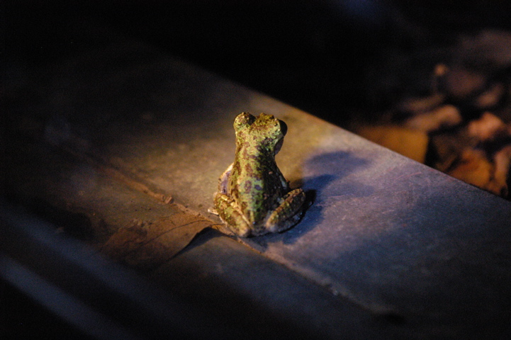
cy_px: 170
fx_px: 1809
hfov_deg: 16.1
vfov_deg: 10.7
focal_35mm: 128
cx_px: 256
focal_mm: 85
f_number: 4.5
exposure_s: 1/80
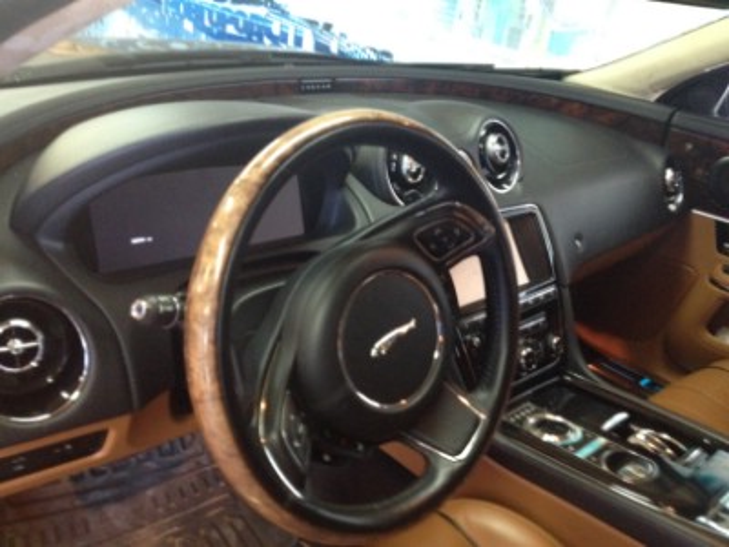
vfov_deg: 40.7
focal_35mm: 35
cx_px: 364
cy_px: 274
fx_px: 737
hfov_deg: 52.6
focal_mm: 4.28
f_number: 2.4
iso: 400
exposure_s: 1/17
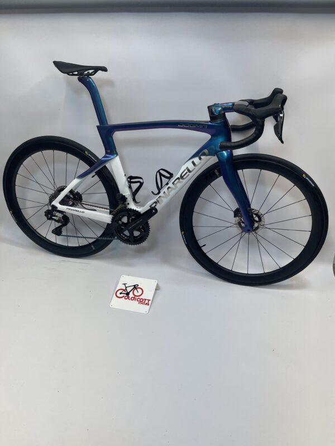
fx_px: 323
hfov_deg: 54.9
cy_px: 223
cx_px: 168
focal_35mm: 25
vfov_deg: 69.4
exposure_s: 1/100
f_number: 1.6
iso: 32
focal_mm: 5.1
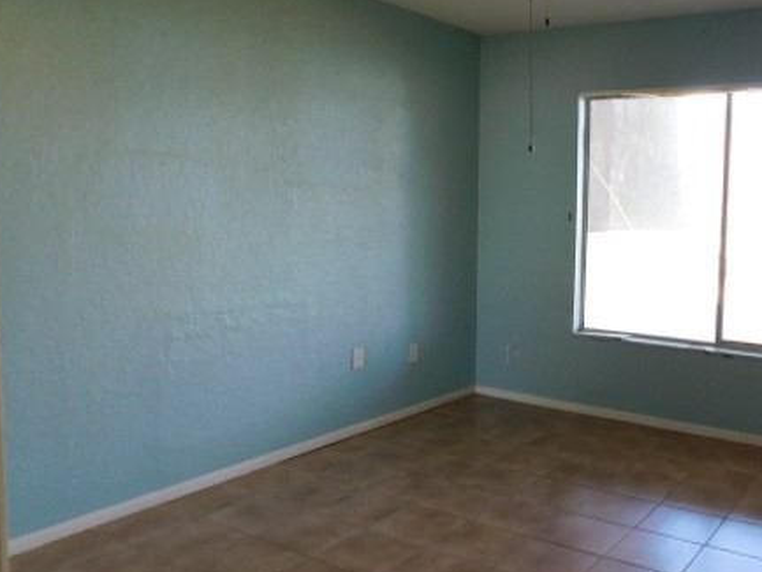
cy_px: 273
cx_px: 537
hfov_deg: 52.4
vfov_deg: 41.8
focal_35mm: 34
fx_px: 749
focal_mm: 4
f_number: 3
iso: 200
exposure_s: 1/30
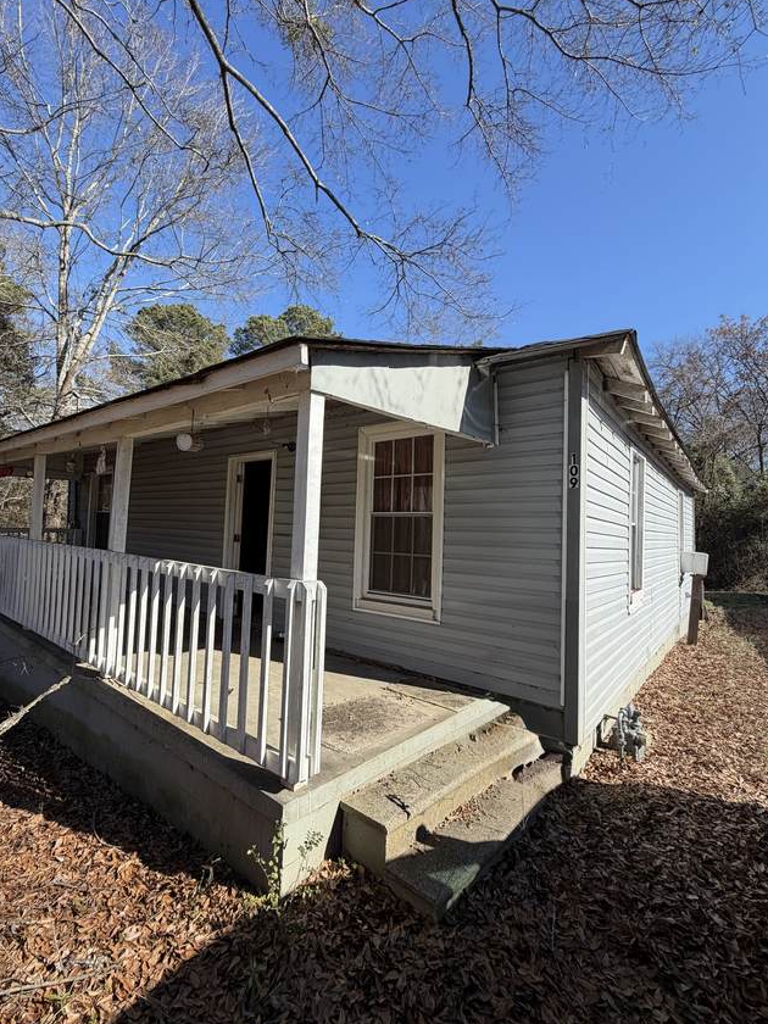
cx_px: 336
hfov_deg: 77.8
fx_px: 473
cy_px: 510
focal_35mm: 16
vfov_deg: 94.5
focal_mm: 2.22
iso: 40
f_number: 2.2
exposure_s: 1/770
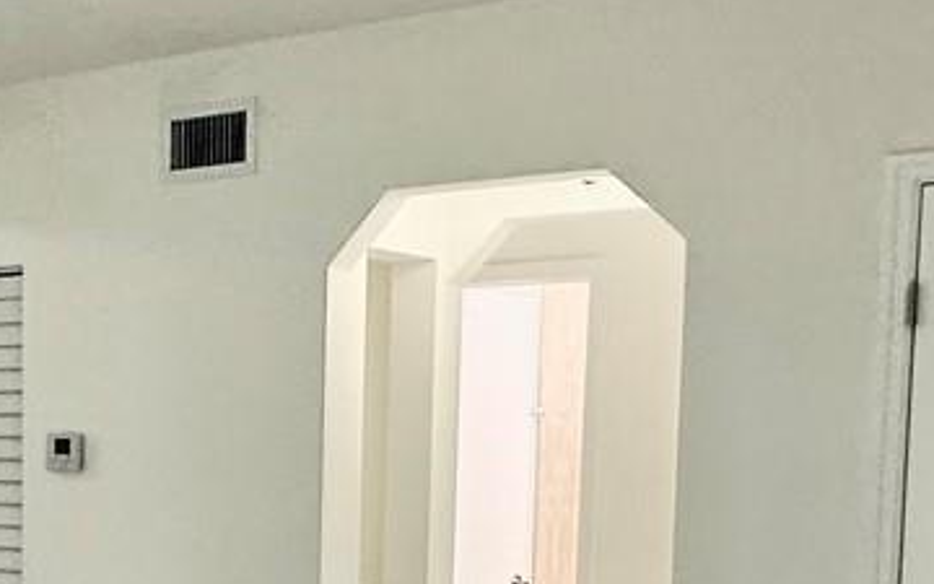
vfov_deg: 19.0
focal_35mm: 66
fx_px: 1680
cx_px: -57
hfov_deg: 28.6
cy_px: 615
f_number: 2.2
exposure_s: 1/120
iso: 200
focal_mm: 2.22
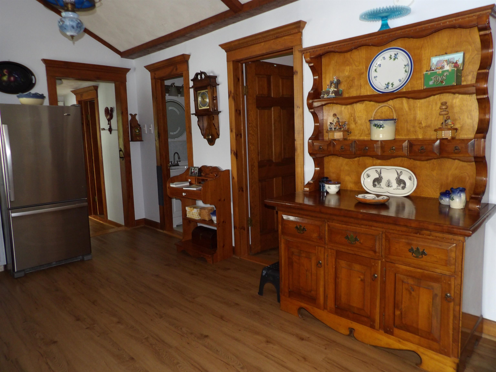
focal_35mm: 24
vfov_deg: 56.8
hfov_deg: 71.6
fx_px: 344
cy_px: 186
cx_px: 248
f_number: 2.8
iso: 200
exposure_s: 1/33
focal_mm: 4.3
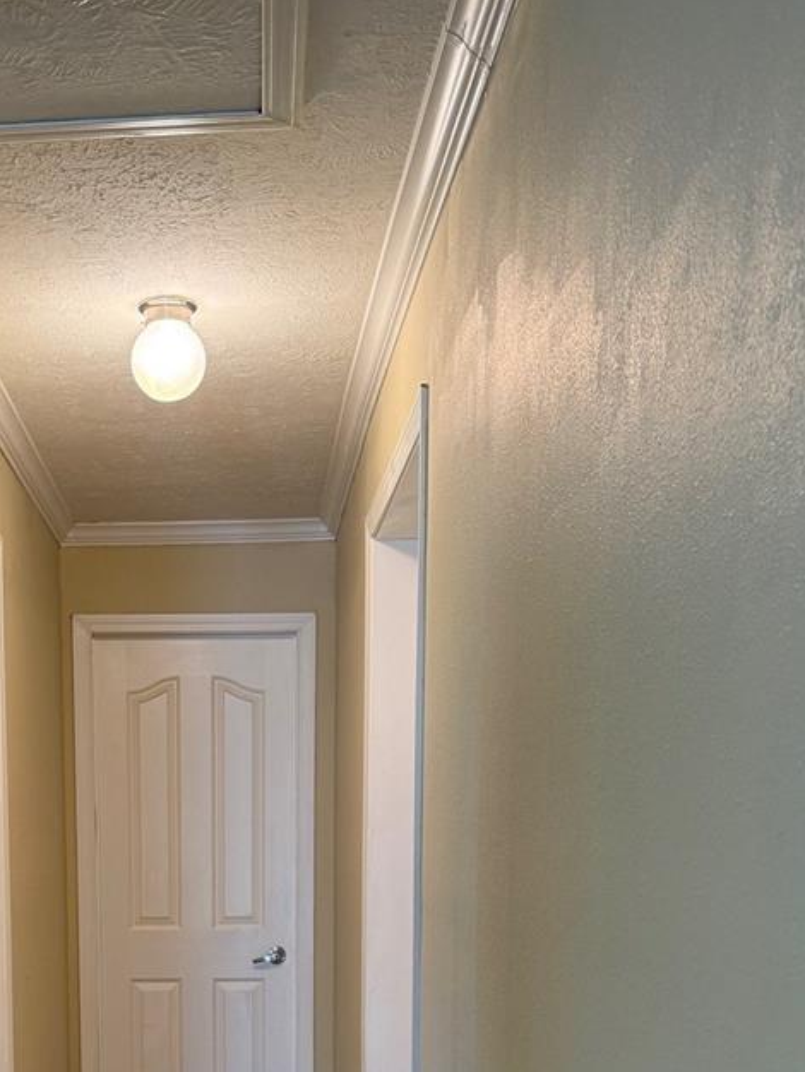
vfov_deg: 38.0
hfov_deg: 31.0
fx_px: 1425
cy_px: 993
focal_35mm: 46
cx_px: 194
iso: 200
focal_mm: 6.76
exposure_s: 1/60
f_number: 1.78
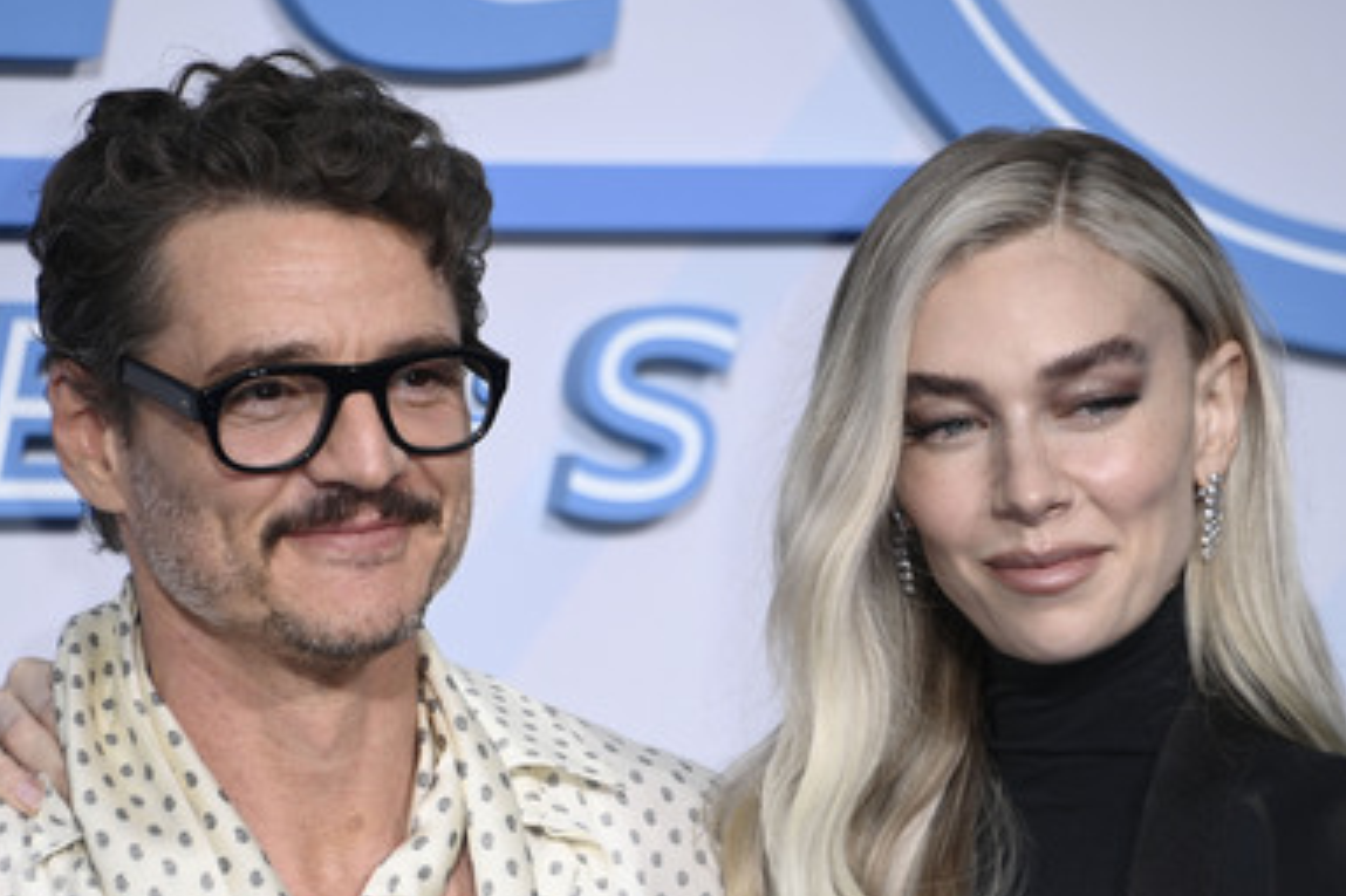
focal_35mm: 353
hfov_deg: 5.8
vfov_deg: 3.9
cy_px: 520
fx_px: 13192
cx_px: 641
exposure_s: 1/200
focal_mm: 300
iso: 400
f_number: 5.6
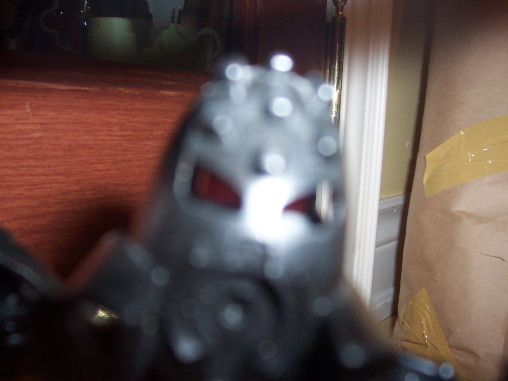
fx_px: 543
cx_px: 254
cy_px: 190
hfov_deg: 50.1
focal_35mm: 37
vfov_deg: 38.7
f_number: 2.8
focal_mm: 5.6
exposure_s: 1/60
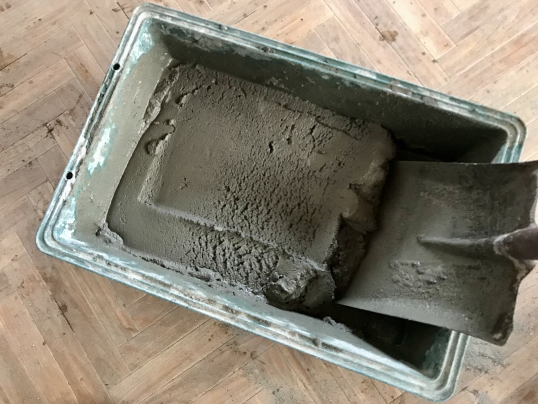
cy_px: 201
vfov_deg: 48.2
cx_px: 267
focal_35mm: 29
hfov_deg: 61.7
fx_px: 451
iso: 64
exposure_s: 1/15
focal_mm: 4
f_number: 1.8
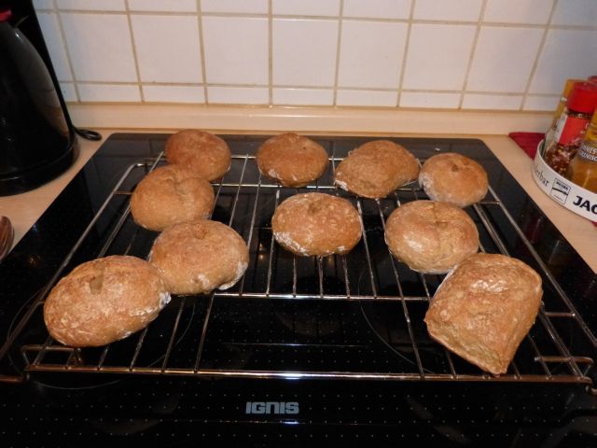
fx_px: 431
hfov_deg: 69.4
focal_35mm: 25
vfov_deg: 54.9
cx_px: 298
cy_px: 224
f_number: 2.8
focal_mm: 4.5
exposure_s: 1/60
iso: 800
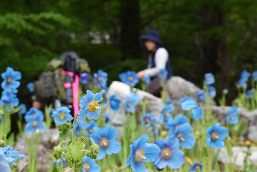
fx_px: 1049
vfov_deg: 9.3
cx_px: 128
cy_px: 86
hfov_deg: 14.0
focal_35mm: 147
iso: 100
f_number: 13
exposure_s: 1/100
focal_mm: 98
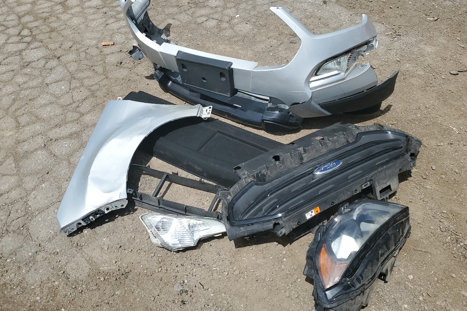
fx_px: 402
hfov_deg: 60.3
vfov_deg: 42.3
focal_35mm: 31
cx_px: 225
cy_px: 146
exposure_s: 1/5000
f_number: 1.5
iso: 50
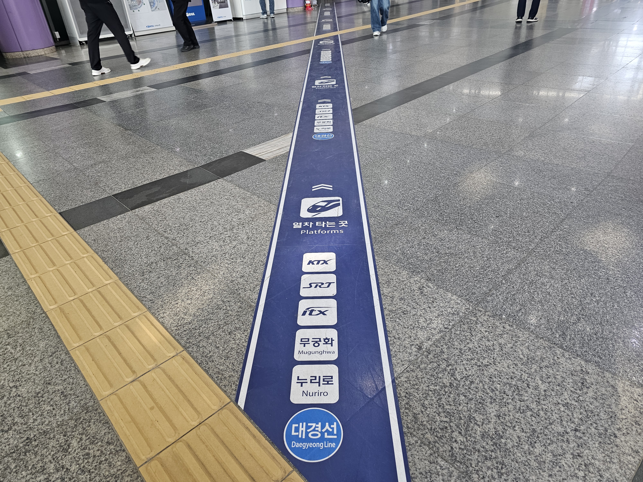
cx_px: 322
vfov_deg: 58.9
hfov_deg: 73.9
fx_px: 427
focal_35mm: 23
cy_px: 241
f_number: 1.7
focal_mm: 6.3
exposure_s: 1/120
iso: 125
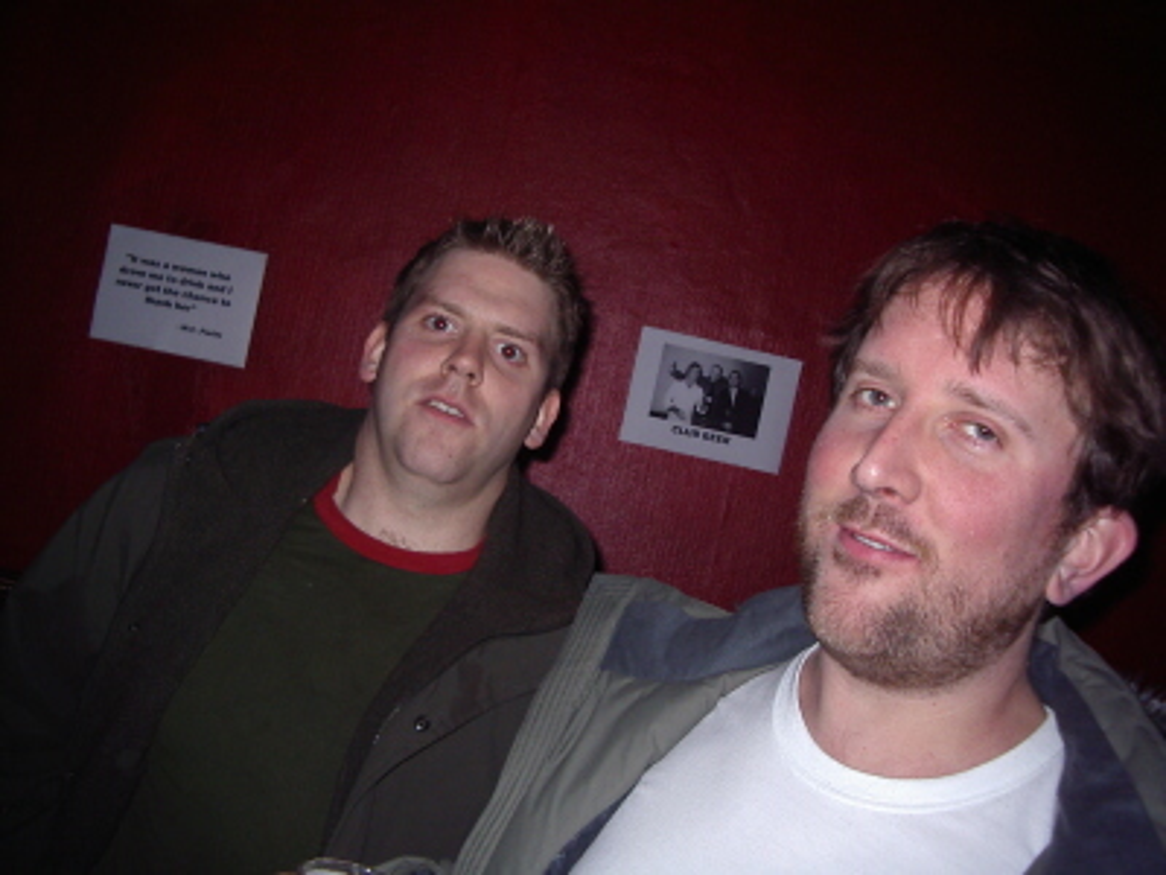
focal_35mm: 38
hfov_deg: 49.0
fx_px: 1280
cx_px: 583
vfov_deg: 37.7
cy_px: 438
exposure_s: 1/60
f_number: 2.6
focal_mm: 5.8
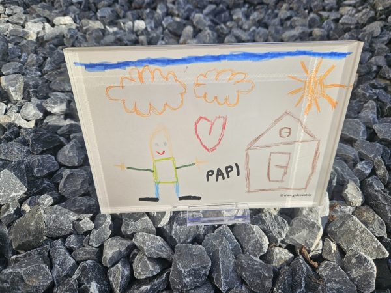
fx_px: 260
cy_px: 146
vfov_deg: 58.9
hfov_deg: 73.9
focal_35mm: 23
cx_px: 196
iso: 25
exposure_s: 1/1920
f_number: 1.8
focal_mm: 5.4
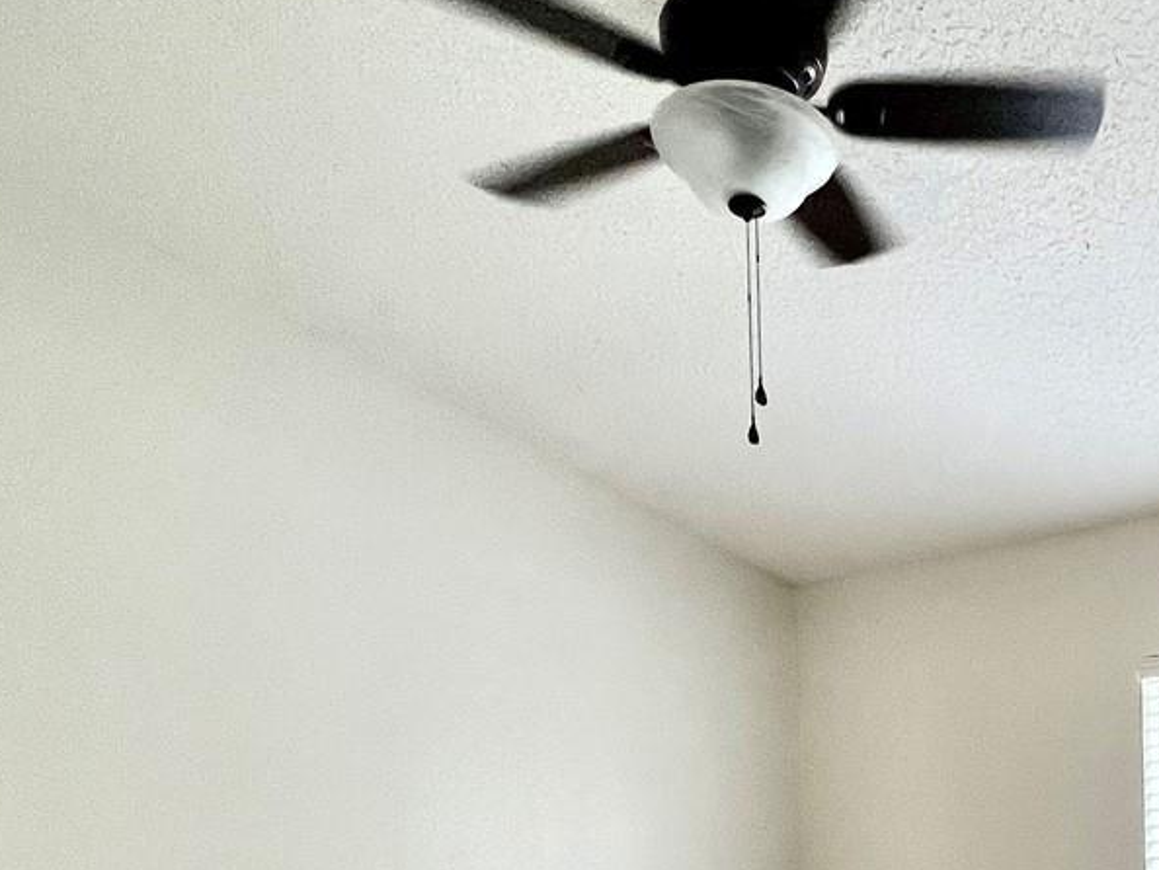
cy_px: 862
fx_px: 1172
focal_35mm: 35
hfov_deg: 46.9
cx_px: 1063
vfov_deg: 36.7
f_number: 1.8
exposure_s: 1/120
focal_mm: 1.57
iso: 200
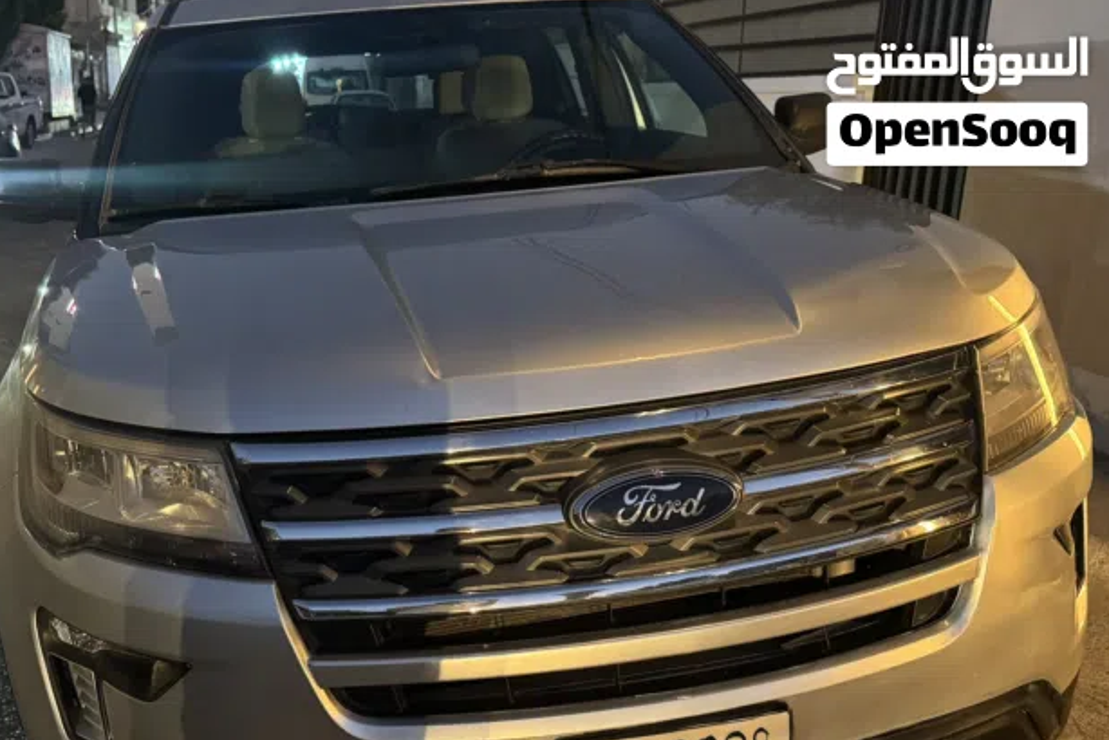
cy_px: 426
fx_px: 801
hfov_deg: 69.4
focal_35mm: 26
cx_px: 554
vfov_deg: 49.4
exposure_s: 1/25
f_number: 1.78
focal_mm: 6.76
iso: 800
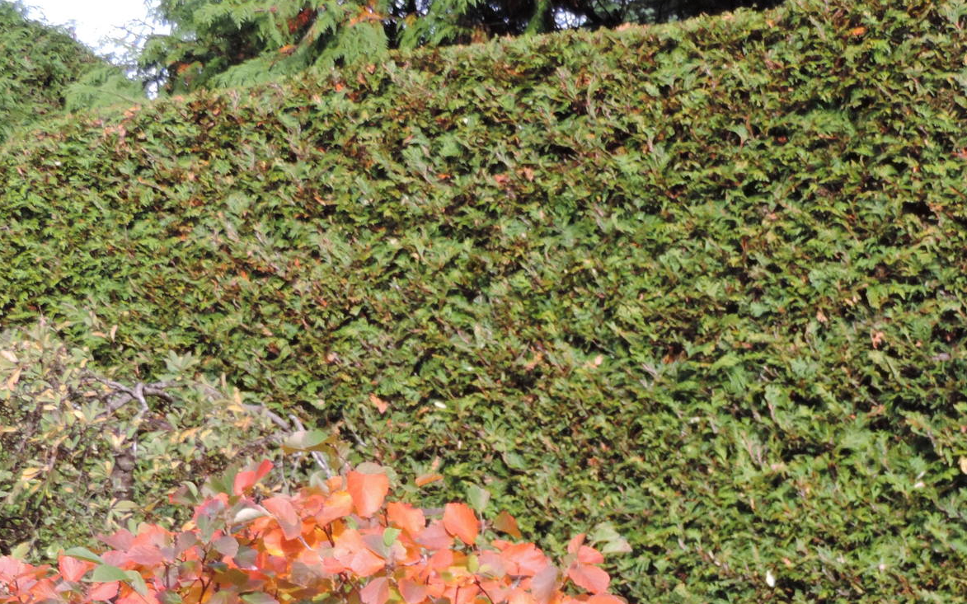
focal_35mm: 113
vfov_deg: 11.3
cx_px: 750
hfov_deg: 18.3
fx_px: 2978
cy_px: 768
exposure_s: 1/125
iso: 80
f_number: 3.6
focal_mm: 8.9
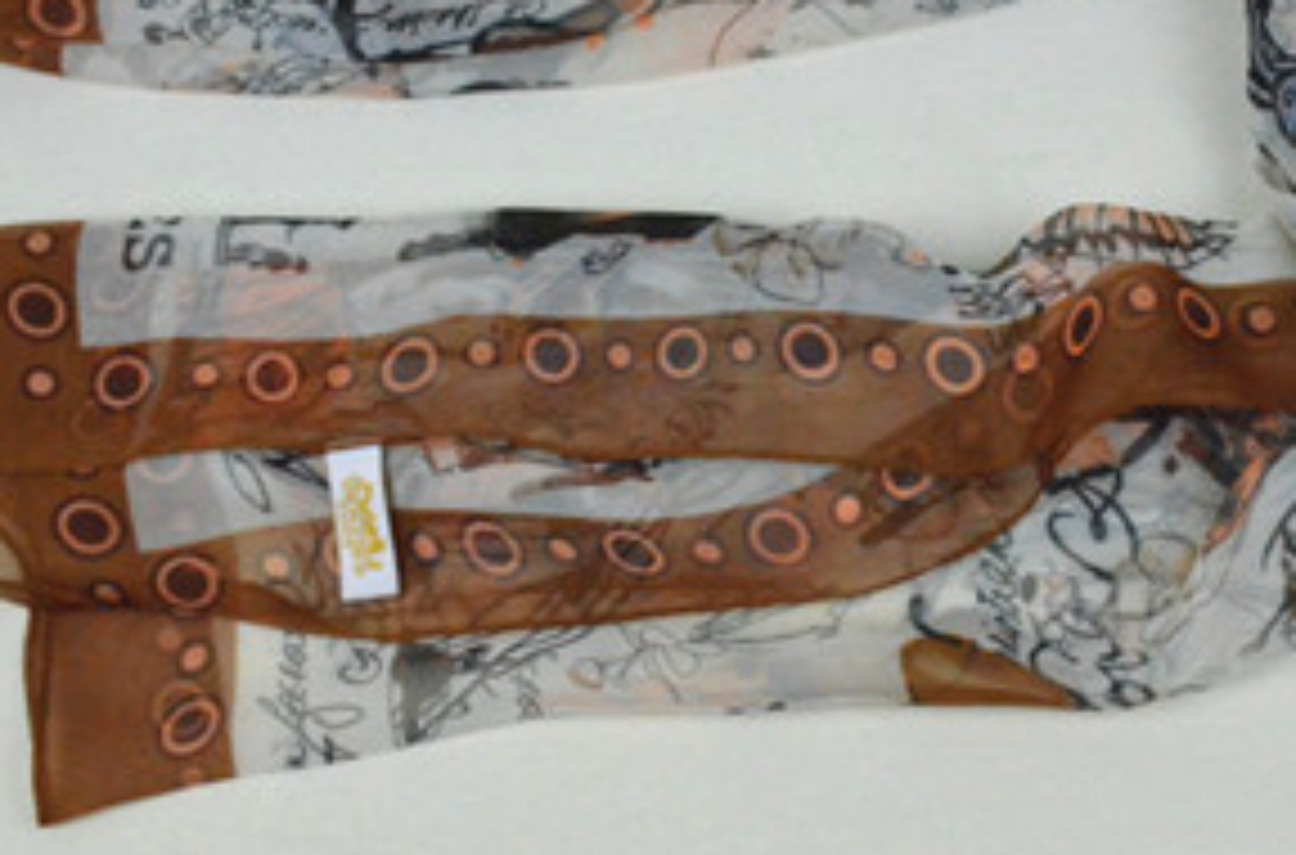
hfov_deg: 25.7
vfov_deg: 17.2
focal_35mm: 78
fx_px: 2799
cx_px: 999
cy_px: 140
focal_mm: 30
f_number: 11
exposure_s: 1/500
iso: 6400
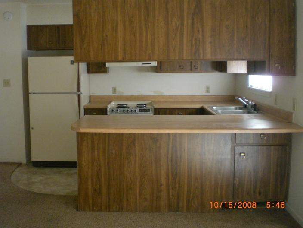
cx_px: 152
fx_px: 333
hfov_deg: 49.0
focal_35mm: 38
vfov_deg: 37.7
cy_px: 114
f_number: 3.1
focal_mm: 6.3
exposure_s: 1/60
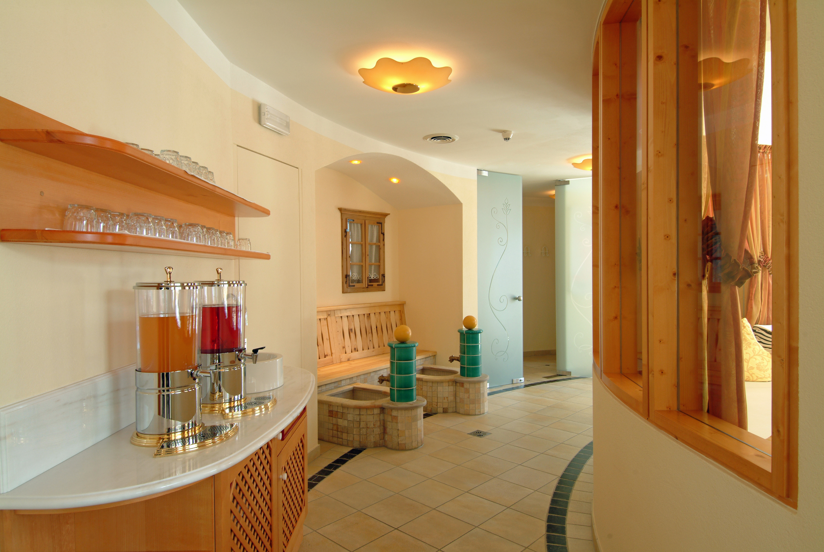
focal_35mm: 21
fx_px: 481
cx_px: 412
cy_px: 276
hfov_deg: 81.1
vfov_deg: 59.6
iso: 200
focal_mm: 14
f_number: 8
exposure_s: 1/8
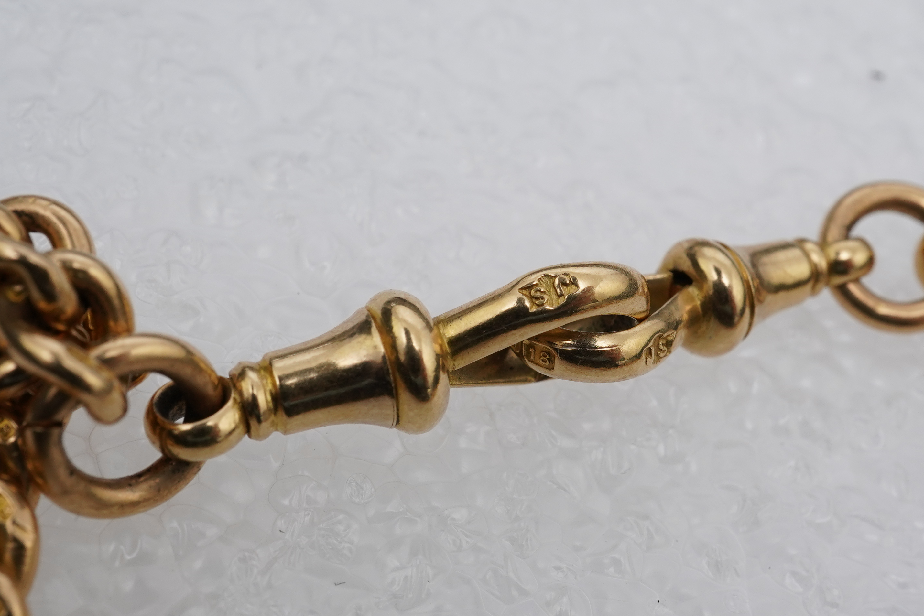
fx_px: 1591
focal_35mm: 62
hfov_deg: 32.3
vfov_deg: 21.9
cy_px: 309
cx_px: 525
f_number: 22
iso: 500
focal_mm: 30
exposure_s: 1/125
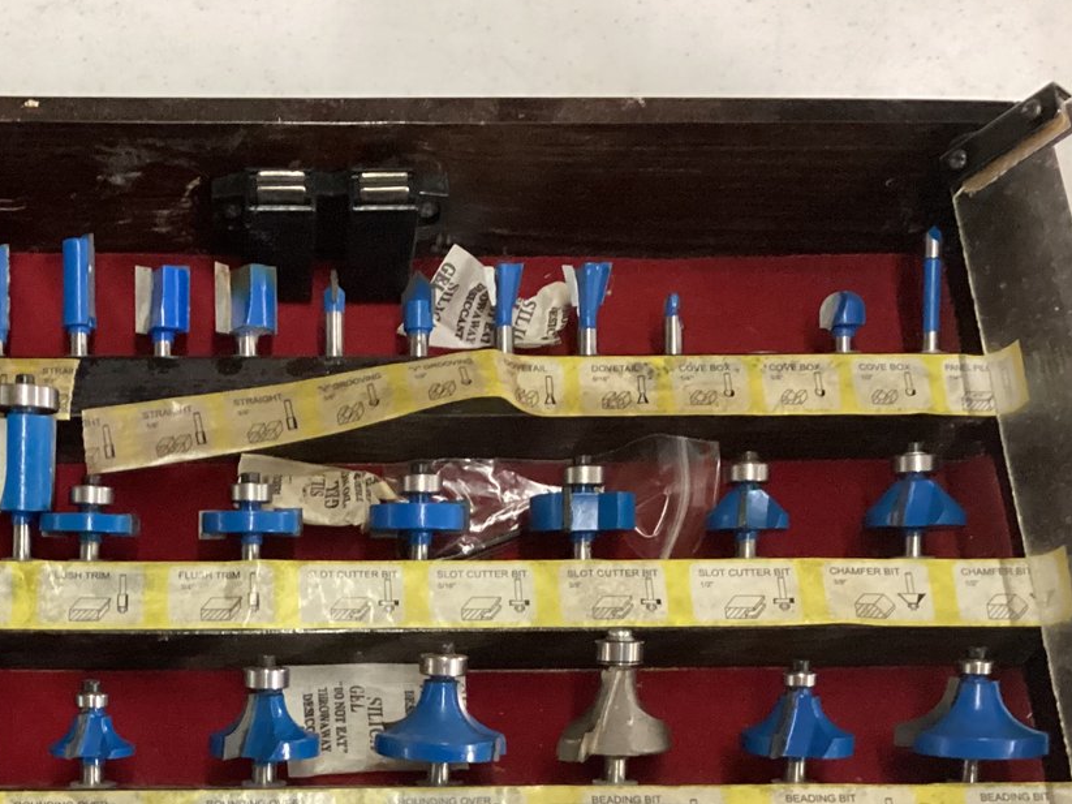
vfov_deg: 24.9
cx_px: 247
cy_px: 723
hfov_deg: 33.0
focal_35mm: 57
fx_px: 1765
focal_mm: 3.3
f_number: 2.4
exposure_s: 1/30
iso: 640
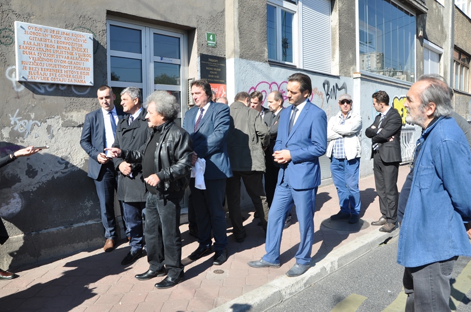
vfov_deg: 47.8
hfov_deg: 67.5
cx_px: 236
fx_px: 353
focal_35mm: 27
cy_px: 156
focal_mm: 18
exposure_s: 1/250
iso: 200
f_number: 8
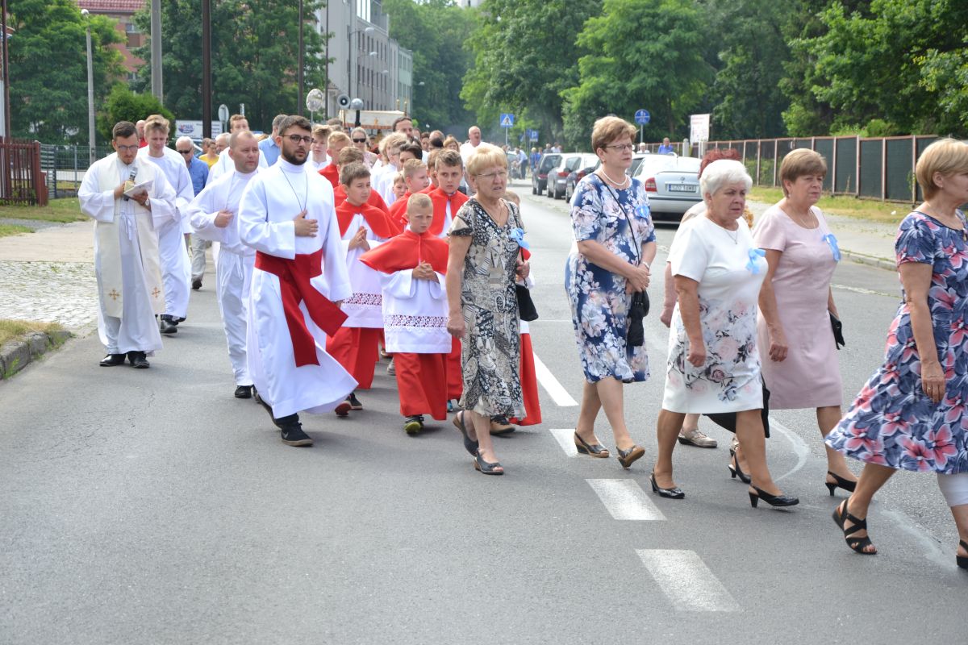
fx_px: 2097
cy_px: 322
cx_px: 484
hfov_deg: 26.0
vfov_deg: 17.5
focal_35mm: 78
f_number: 5.6
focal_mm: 52
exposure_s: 1/125
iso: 100
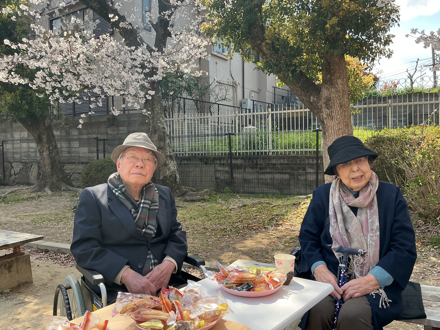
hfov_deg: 61.7
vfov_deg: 48.2
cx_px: 220
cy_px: 165
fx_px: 369
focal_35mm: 29
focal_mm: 3
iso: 25
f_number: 1.8
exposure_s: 1/318
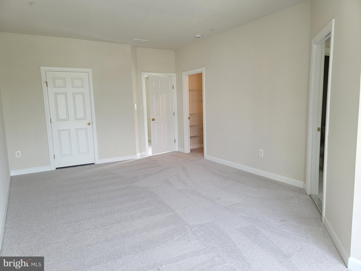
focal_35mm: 25
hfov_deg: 69.4
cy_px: 136
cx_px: 180
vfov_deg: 54.9
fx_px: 261
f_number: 1.8
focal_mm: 7
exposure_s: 1/120
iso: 250
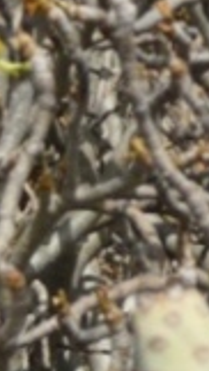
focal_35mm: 502
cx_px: 438
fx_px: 4951
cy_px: -269
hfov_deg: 2.4
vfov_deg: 4.3
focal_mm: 17
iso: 100
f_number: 6.3
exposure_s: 1/400
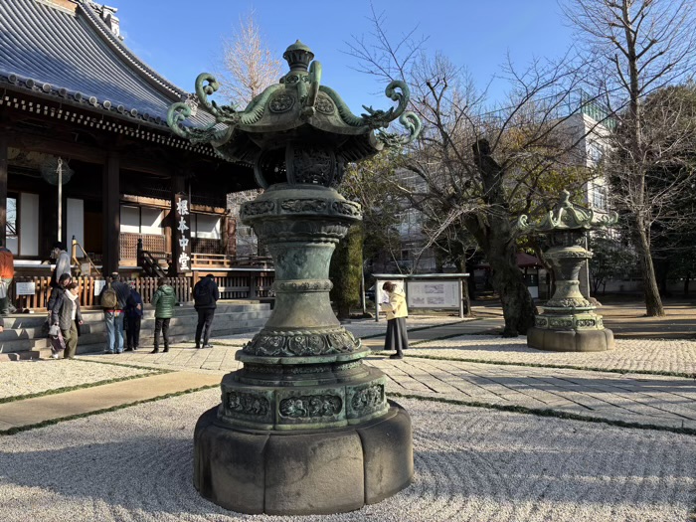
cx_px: 348
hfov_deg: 67.3
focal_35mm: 26
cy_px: 261
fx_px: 523
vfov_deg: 53.1
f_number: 1.6
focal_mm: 5.96
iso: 50
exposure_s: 1/943
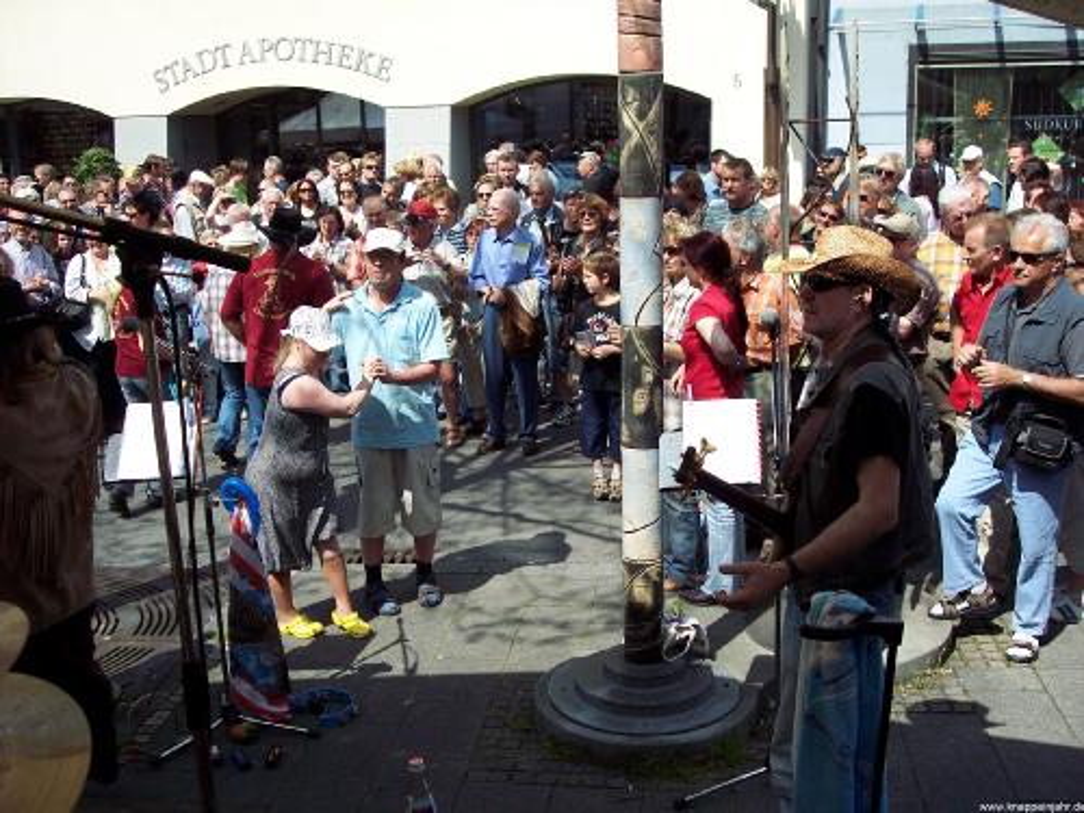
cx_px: 542
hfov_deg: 47.9
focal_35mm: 39
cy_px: 406
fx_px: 1221
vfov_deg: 36.8
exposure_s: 1/500
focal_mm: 8
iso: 100
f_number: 4
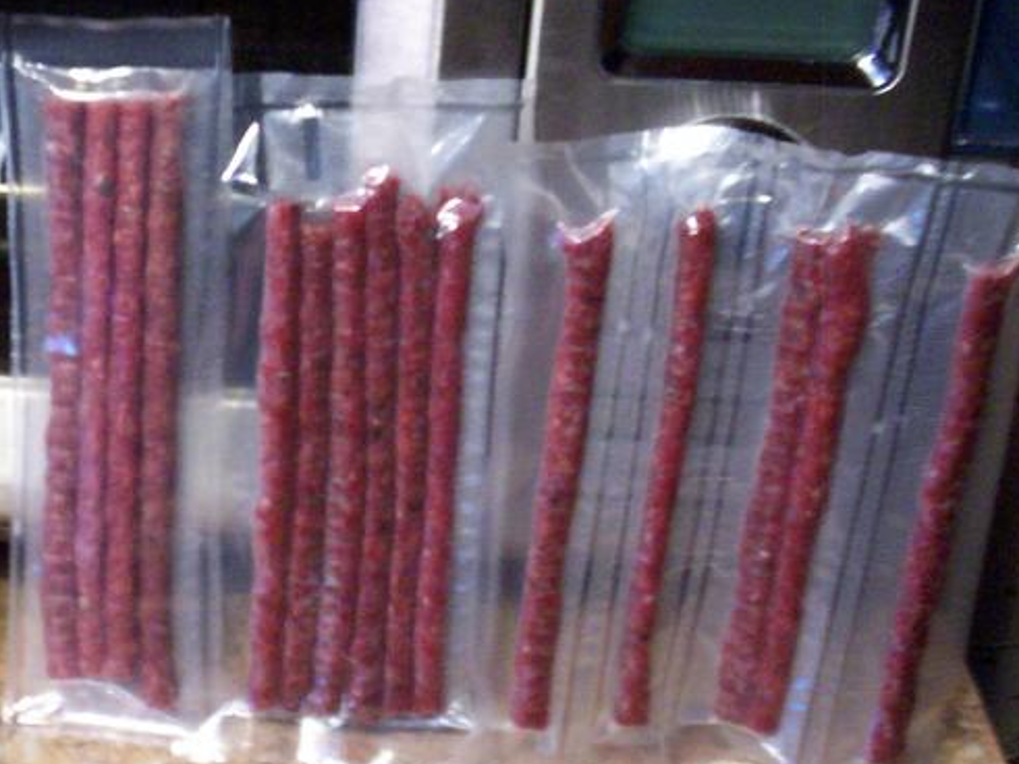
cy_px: 381
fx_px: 1942
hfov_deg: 28.6
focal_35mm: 66
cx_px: 170
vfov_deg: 22.2
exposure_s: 1/9.67
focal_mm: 5.9
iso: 200
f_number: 4.5
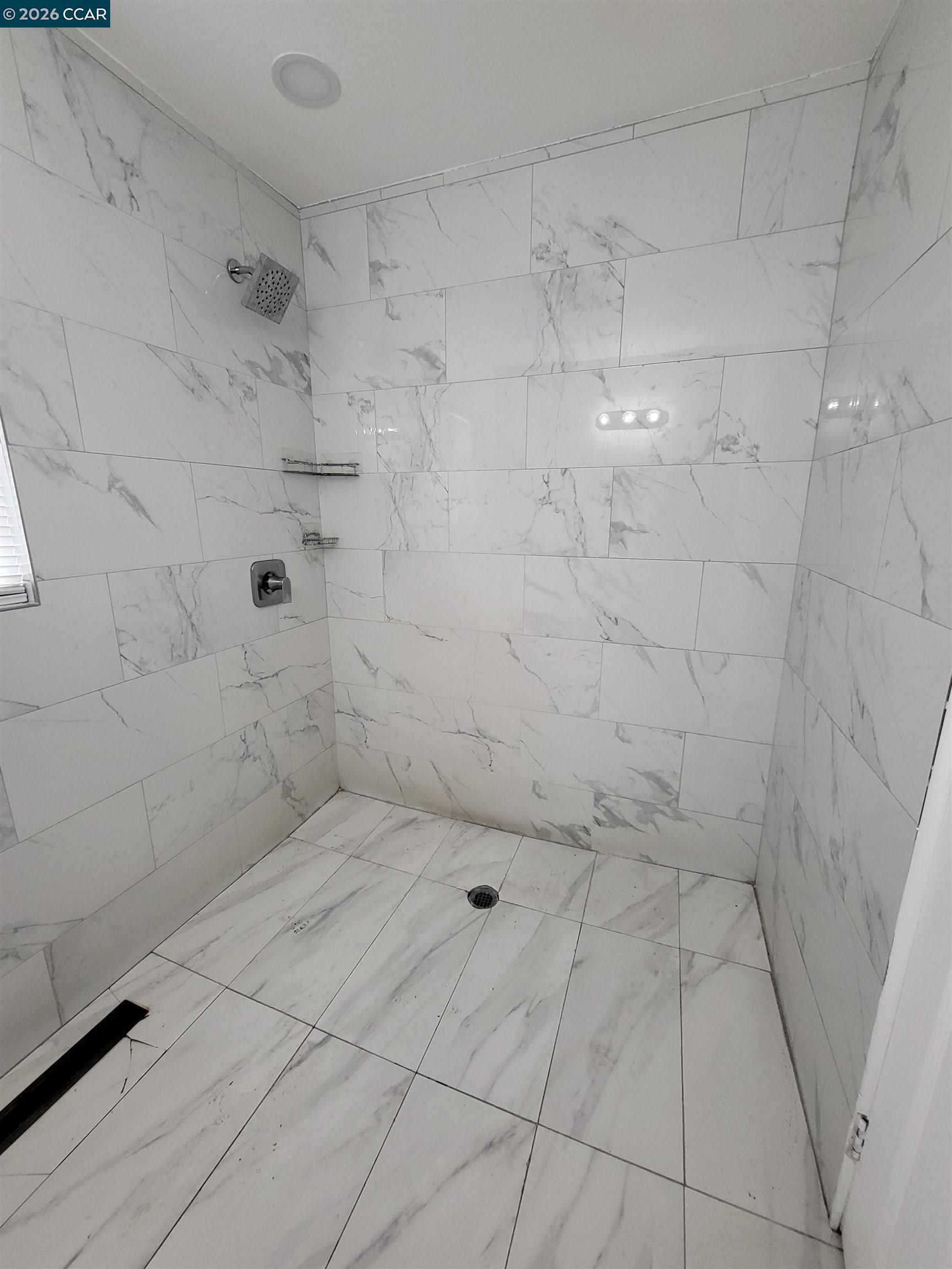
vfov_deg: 106.2
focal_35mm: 13
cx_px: 476
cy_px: 634
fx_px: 477
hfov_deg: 89.9
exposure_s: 1/60
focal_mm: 1.74
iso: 200
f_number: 2.2
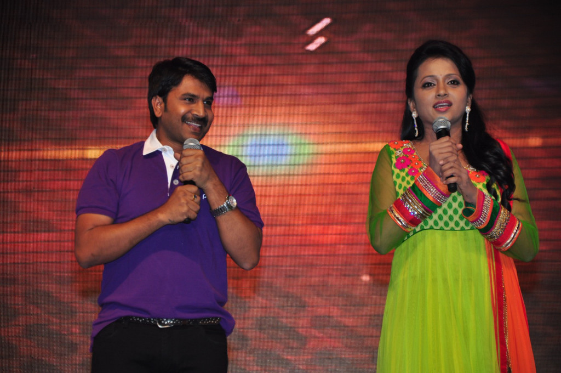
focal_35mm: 158
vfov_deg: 8.7
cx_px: 280
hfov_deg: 13.1
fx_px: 2451
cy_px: 186
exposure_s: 1/100
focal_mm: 105
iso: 320
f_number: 5.6
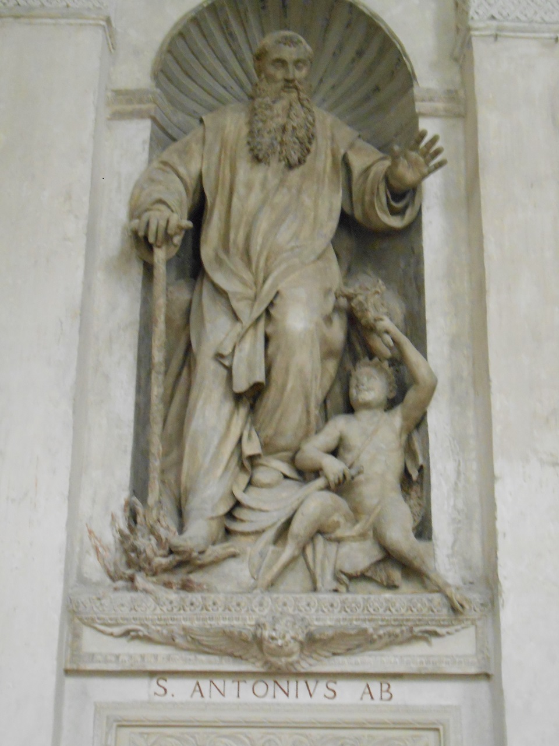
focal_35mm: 49
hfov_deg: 29.7
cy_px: 373
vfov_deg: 38.9
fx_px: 1055
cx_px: 280
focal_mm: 8.8
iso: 800
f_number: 4.8
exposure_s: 1/13
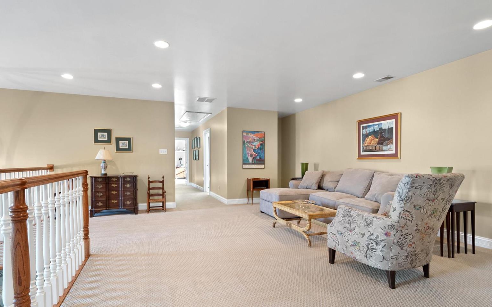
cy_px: 166
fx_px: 228
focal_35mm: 17
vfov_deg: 67.9
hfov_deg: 94.3
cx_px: 238
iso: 400
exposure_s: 1/1.67
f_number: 6.3
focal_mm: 8
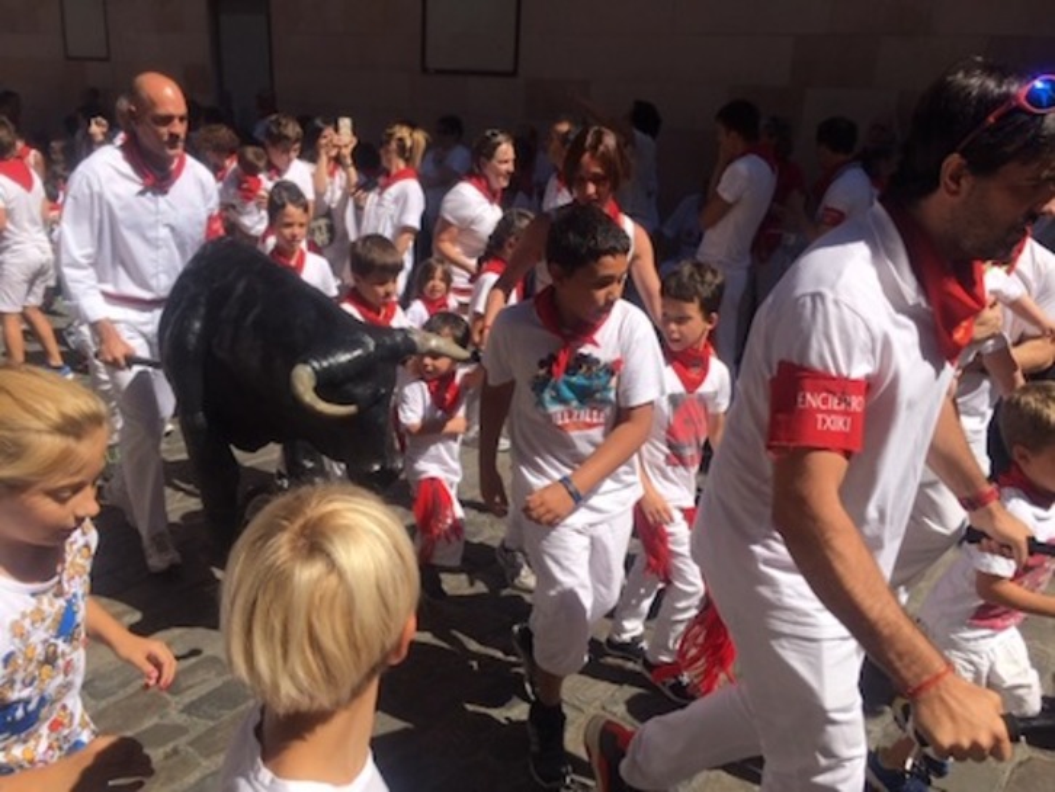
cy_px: 396
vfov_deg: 48.3
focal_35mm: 29
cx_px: 528
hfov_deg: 61.6
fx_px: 884
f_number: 2.2
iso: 25
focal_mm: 4.15
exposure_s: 1/2024
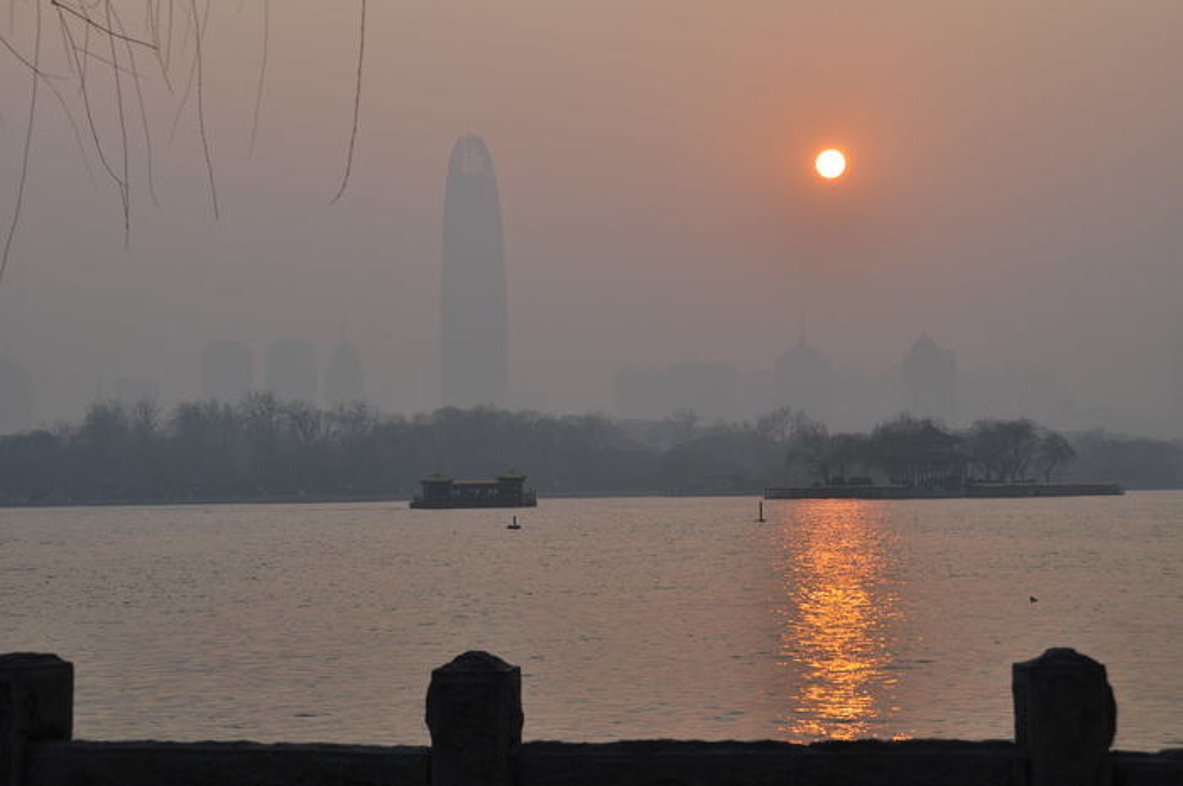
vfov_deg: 16.2
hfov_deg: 24.2
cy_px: 393
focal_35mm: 84
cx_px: 592
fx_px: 2757
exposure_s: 1/320
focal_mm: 56
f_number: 10
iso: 200
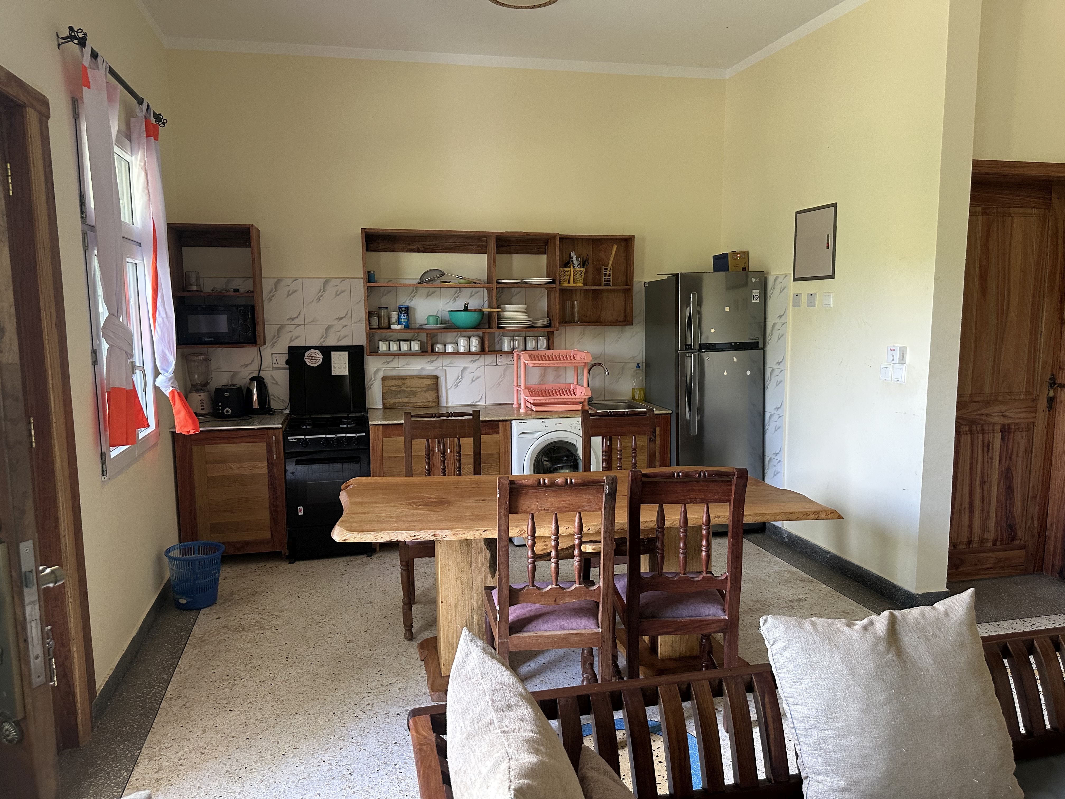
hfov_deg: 71.6
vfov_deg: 56.8
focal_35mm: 24
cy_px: 400
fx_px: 738
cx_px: 532
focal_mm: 6.86
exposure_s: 1/67
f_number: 1.78
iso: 250
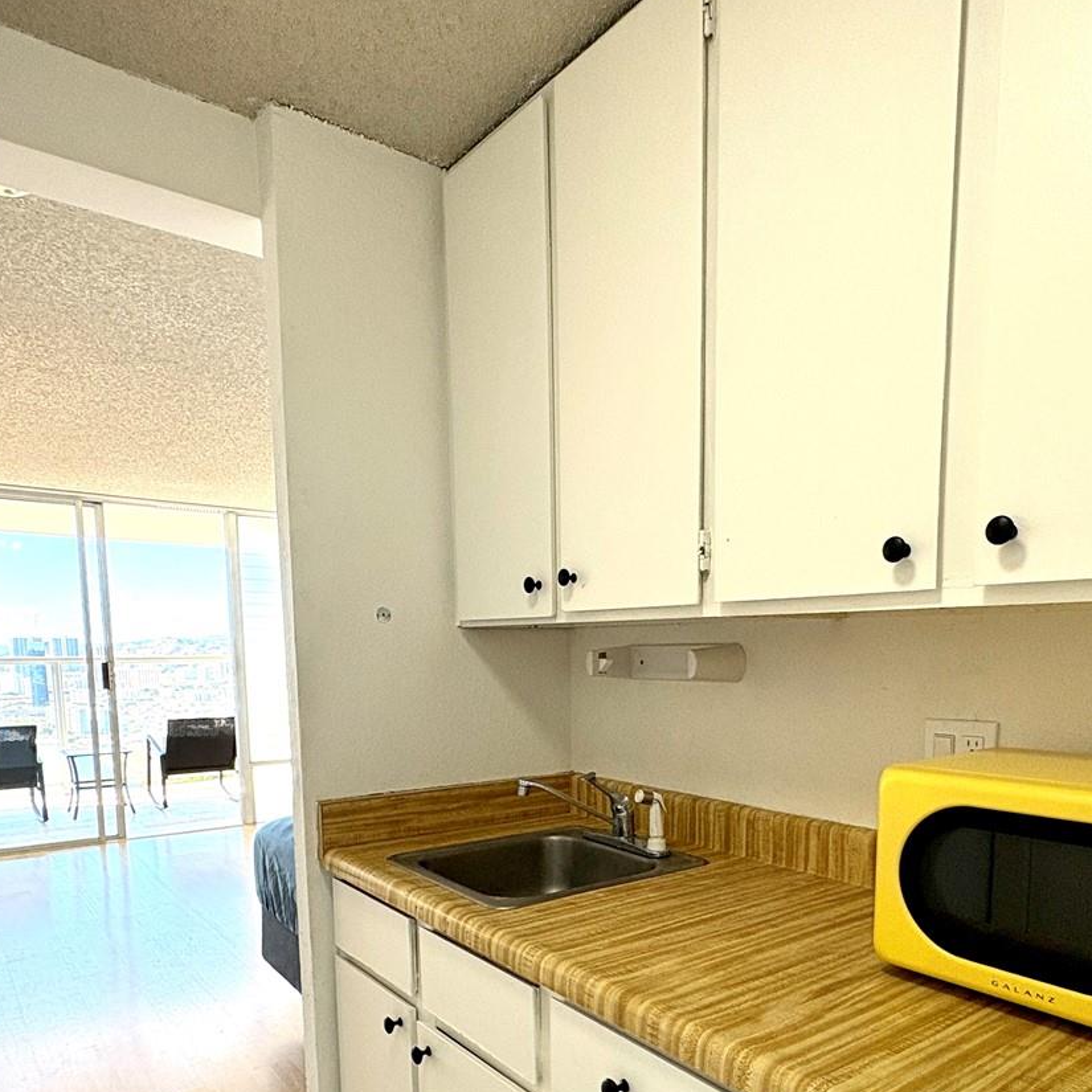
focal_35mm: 24
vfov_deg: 62.8
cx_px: 596
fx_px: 857
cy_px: 760
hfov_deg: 64.9
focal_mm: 2.22
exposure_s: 1/139
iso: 100
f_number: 2.2
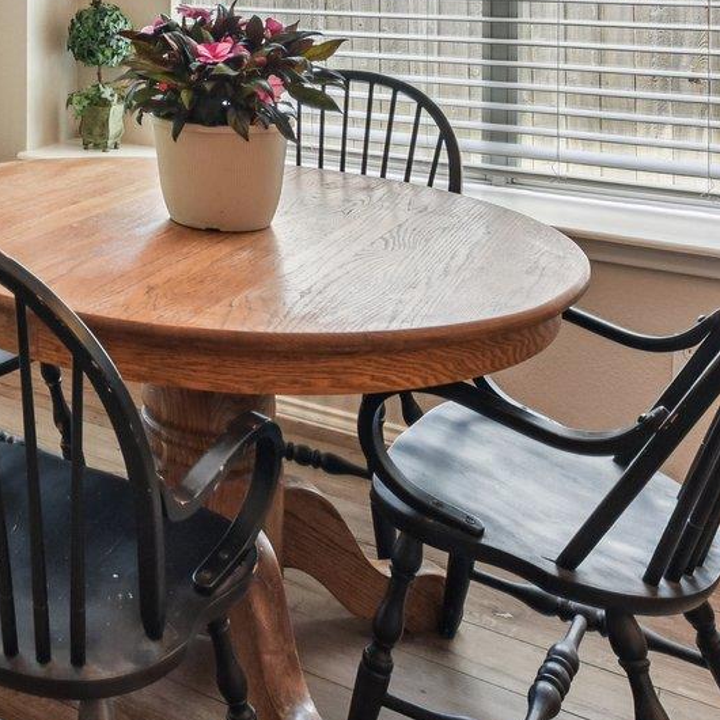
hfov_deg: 31.5
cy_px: -50
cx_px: -117
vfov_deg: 32.8
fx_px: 1082
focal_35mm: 46
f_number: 8
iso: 100
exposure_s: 1/15
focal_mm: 14
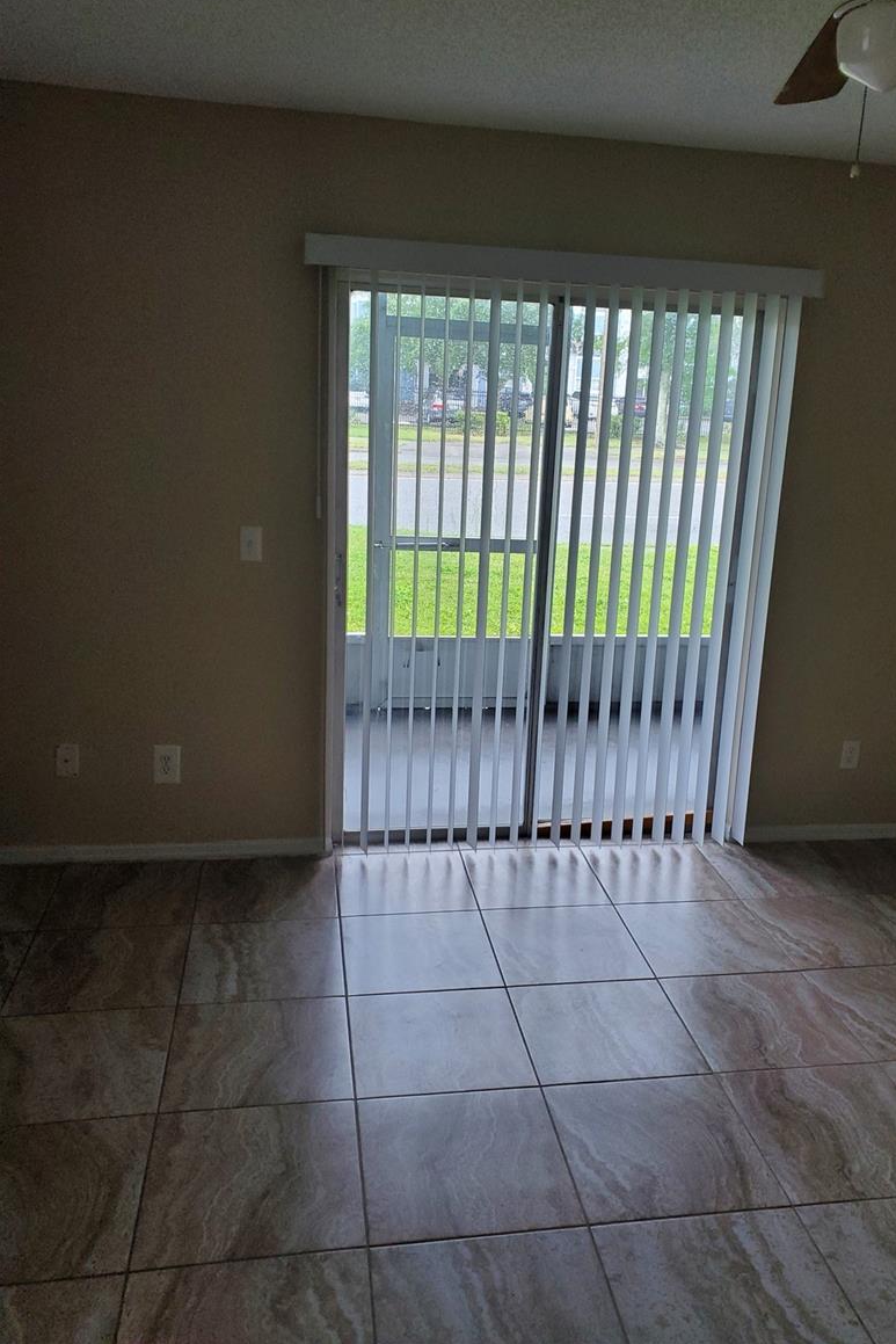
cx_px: 520
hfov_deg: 46.2
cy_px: 651
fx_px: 1045
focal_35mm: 28
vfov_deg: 65.5
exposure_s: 1/120
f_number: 2.4
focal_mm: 4.3
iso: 200
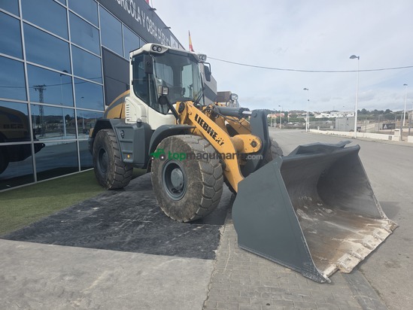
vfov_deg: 58.9
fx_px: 274
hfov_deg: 73.9
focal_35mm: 23
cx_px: 206
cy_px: 155
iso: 80
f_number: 1.7
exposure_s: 1/4434
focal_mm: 6.3
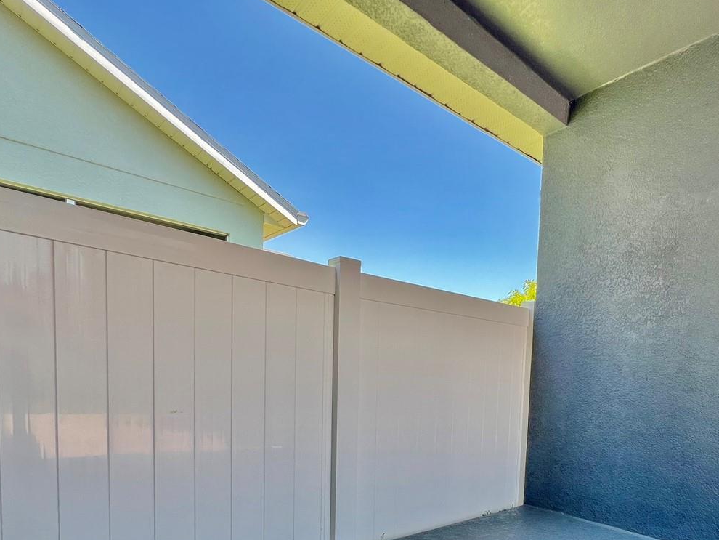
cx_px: 457
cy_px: 413
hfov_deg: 77.3
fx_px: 436
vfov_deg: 59.6
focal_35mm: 21
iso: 32
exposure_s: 1/216
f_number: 1.8
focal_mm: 1.57
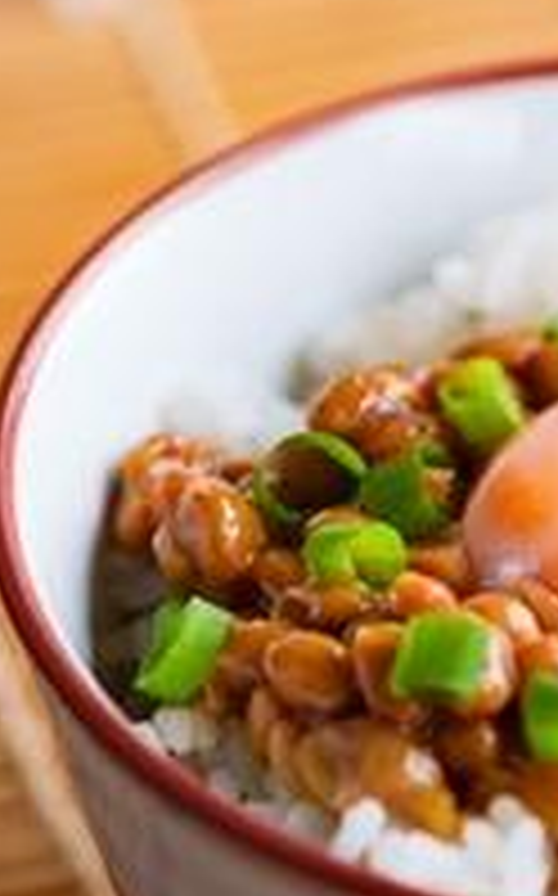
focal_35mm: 346
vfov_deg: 6.1
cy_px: 534
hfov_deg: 3.8
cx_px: 945
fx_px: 8437
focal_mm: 135
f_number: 4
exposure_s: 1/125
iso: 100
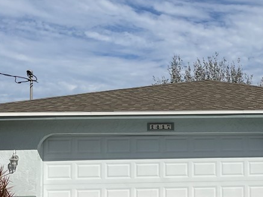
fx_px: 517
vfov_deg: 21.4
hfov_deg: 26.2
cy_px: 151
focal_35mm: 68
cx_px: 294
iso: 16
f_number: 1.8
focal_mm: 3
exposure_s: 1/5263
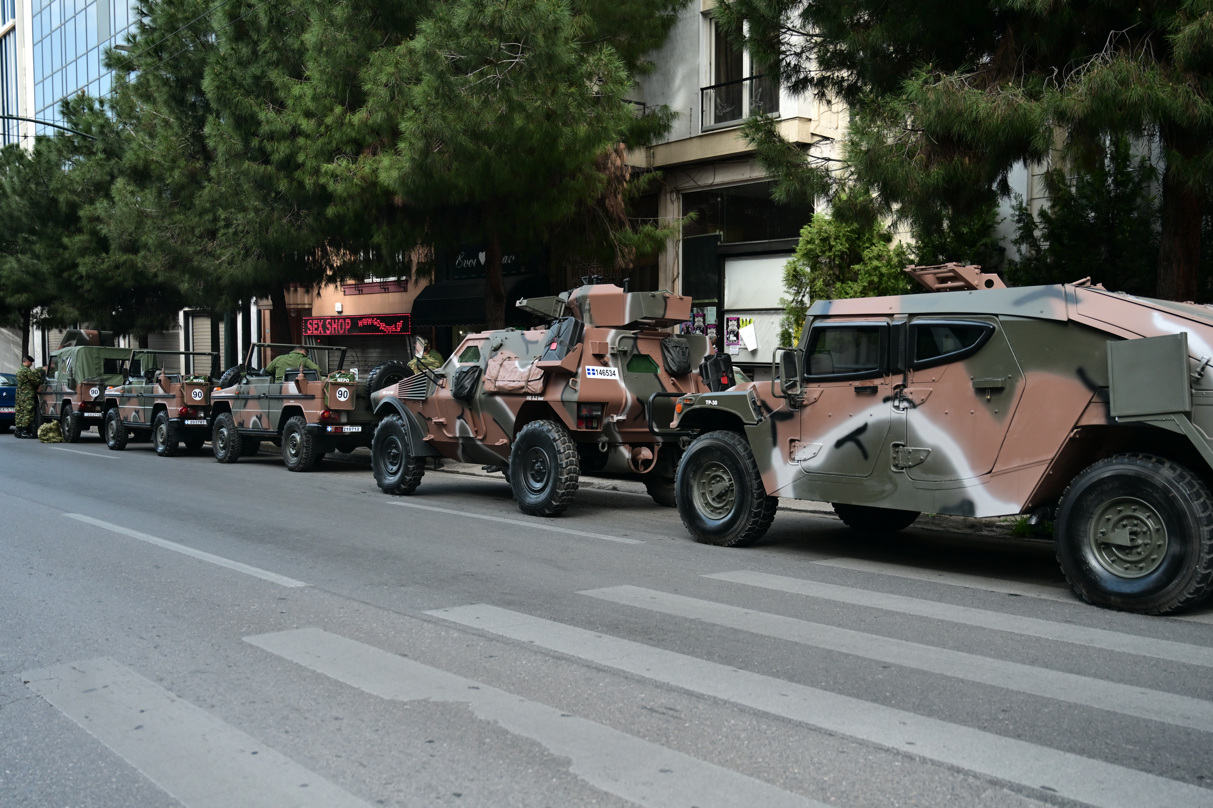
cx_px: 606
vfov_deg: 37.9
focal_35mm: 35
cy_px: 404
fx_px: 1179
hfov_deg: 54.4
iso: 400
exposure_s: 1/1250
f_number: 4
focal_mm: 35
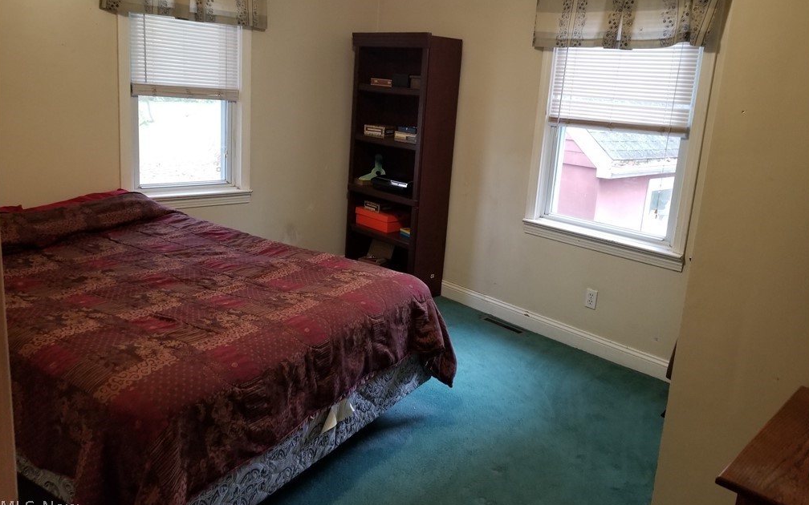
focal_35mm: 28
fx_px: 617
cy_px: 213
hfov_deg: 66.5
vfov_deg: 44.4
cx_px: 407
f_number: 1.7
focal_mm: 4.3
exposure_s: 1/24
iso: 250
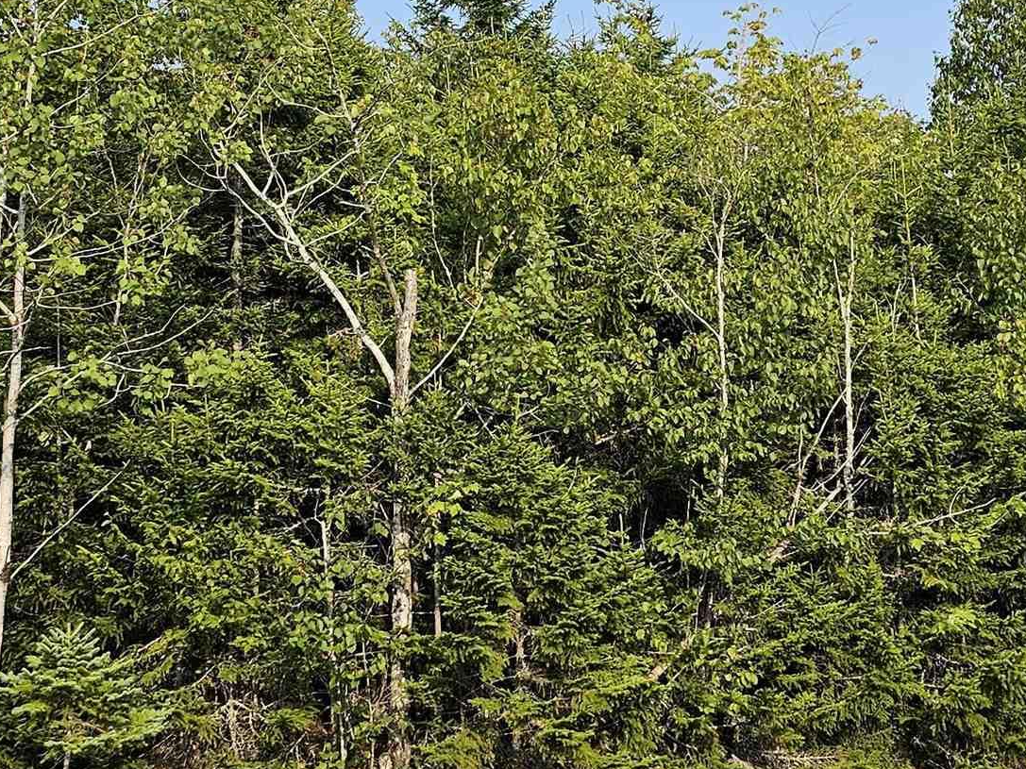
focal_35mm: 65
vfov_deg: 22.2
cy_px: 124
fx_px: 1926
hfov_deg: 29.7
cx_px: 637
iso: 10
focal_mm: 6.3
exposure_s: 1/750
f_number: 1.7
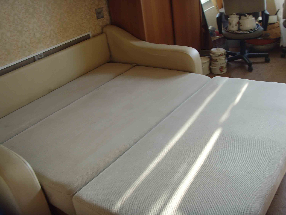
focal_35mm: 39
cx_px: 143
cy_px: 108
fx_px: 322
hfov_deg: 47.9
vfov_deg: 36.8
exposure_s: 1/20
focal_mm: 6.6
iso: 80
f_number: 3.5
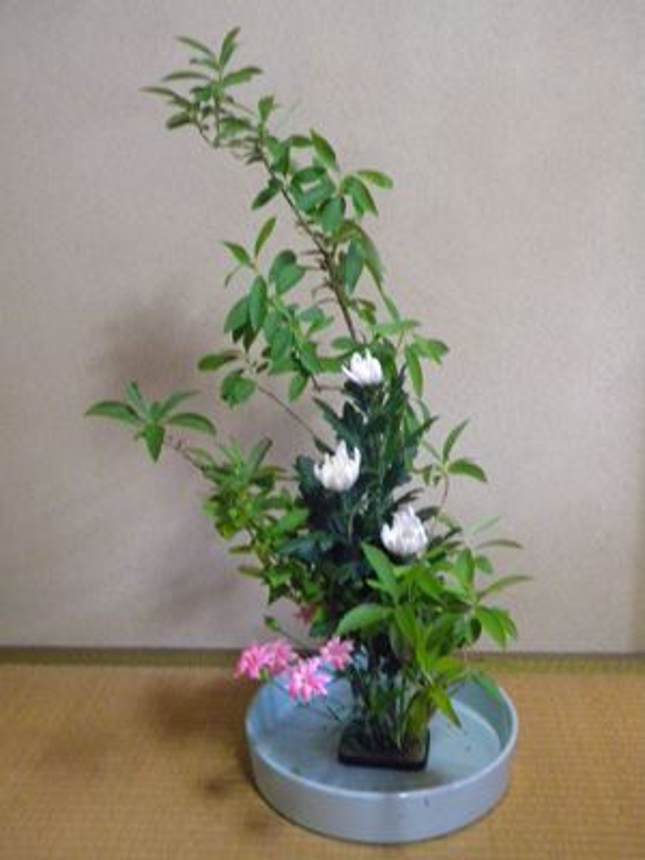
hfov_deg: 39.7
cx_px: 322
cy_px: 430
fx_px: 894
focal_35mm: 36
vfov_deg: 51.4
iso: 800
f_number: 3.7
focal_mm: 6.4
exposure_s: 1/30.1
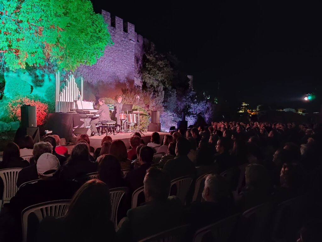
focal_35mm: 26
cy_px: 121
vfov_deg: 53.1
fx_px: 242
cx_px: 161
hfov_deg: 67.3
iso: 6436
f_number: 1.79
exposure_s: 1/17
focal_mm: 4.74
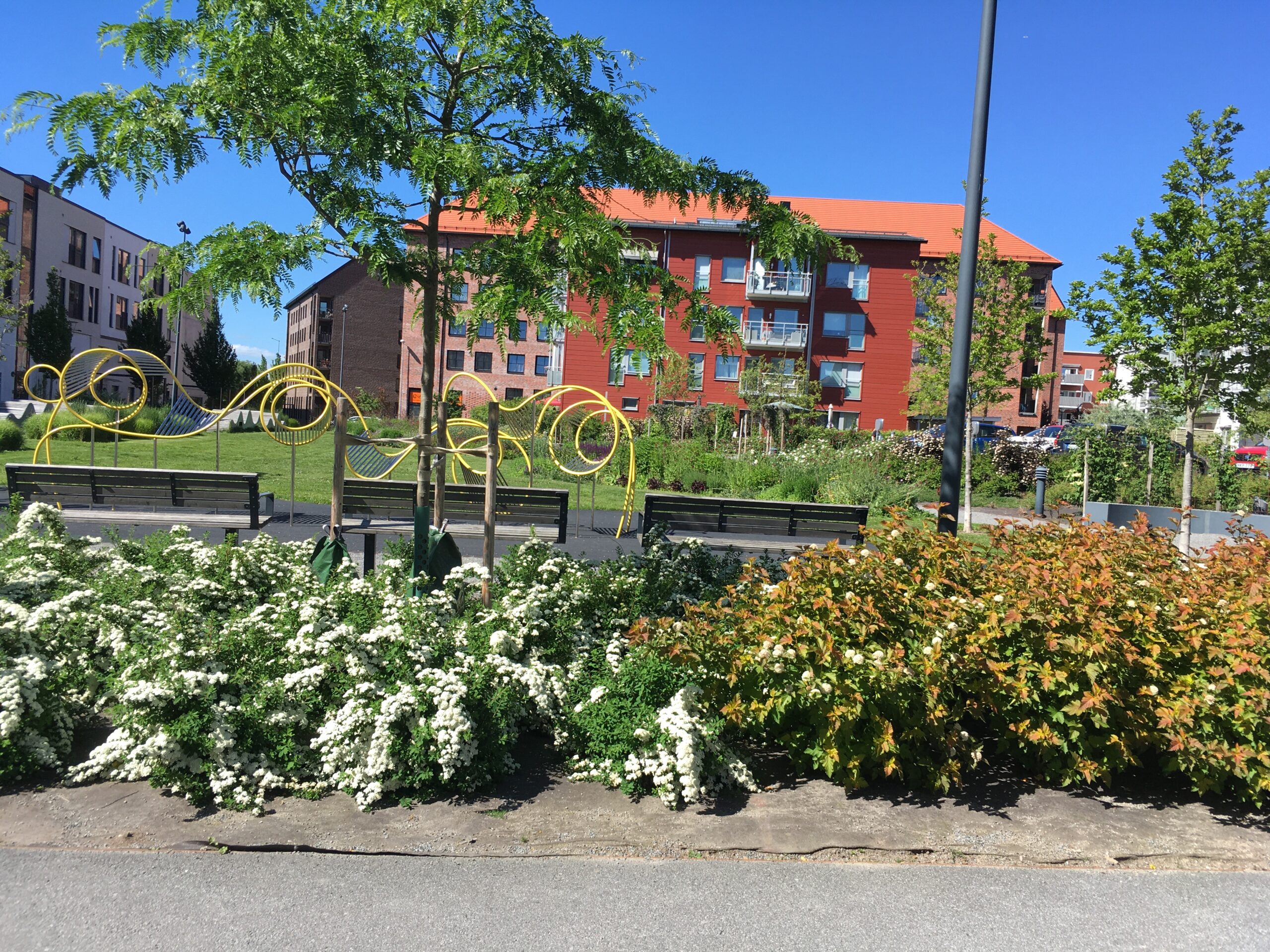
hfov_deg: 61.7
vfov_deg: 48.2
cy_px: 476
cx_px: 635
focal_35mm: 29
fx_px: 1064
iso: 25
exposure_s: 1/845
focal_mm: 4.15
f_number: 2.2
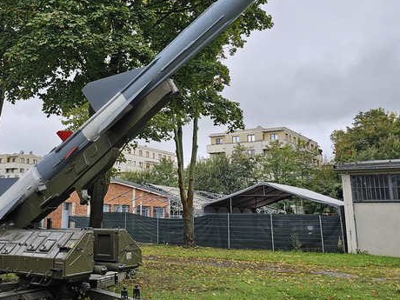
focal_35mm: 40
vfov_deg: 35.8
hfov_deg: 46.3
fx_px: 462
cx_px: 143
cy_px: 112
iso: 25
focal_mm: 6.3
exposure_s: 1/180
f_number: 1.7
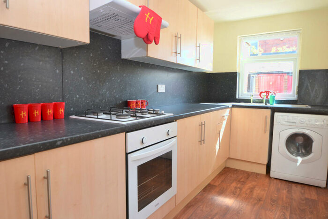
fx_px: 219
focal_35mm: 24
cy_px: 110
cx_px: 164
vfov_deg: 53.2
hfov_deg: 73.7
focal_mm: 16
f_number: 5
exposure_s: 1/100
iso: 400
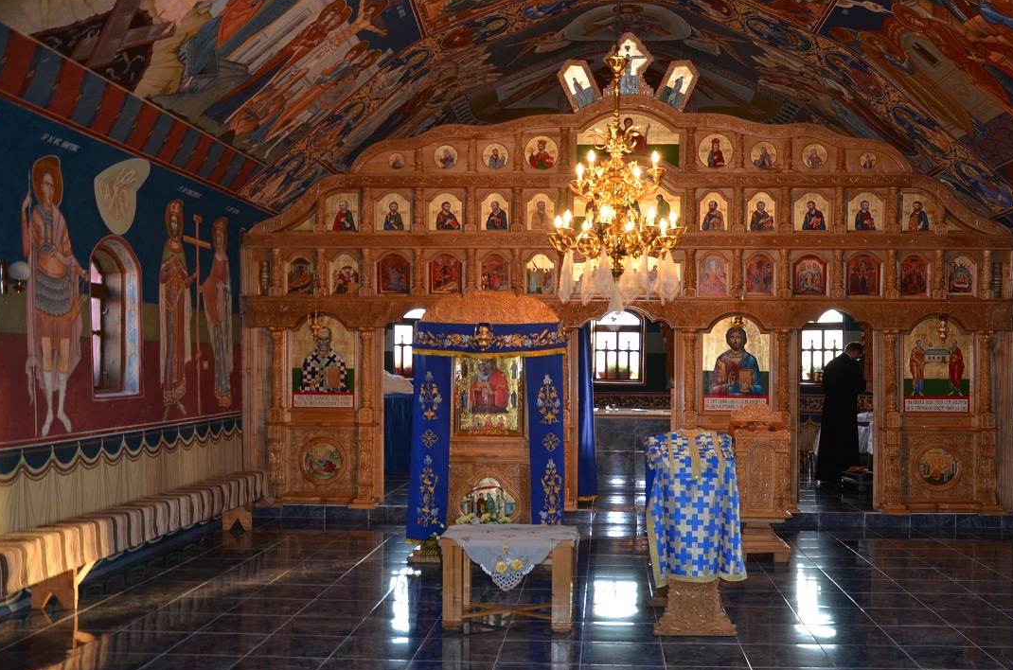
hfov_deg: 51.9
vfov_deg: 35.8
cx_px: 556
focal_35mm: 37
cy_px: 355
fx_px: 1039
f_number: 3.8
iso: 640
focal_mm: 22
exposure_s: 1/60
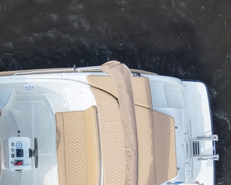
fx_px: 568
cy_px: 158
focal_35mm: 83
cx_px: 23
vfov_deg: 18.3
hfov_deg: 22.4
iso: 400
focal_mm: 8.67
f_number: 1.8
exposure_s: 1/320
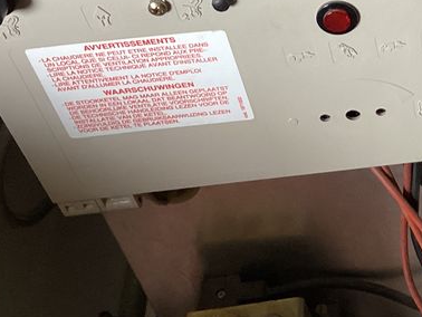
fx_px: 1000
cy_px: 81
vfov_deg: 17.9
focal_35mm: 82
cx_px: 476
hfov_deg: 22.4
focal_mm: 3.3
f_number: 2.4
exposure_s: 1/60
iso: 125
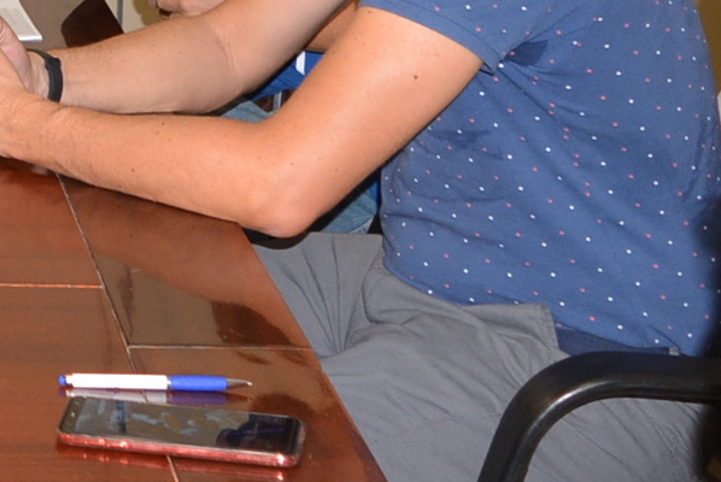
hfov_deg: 13.7
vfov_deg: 9.8
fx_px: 2706
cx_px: -544
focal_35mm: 135
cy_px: -331
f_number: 4
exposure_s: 1/60
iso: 400
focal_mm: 18
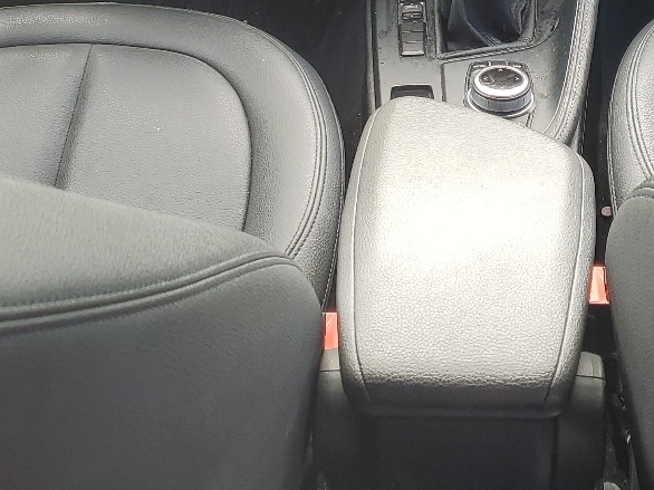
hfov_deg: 27.1
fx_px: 1341
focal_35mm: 71
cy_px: -19
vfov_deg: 20.0
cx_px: 475
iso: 50
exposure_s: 1/139
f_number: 1.5
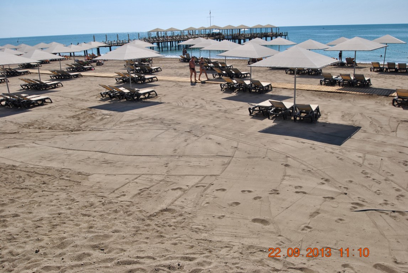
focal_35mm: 30
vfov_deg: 43.7
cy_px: 136
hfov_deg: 61.9
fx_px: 340
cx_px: 204
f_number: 9
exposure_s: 1/320
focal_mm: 20
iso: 100
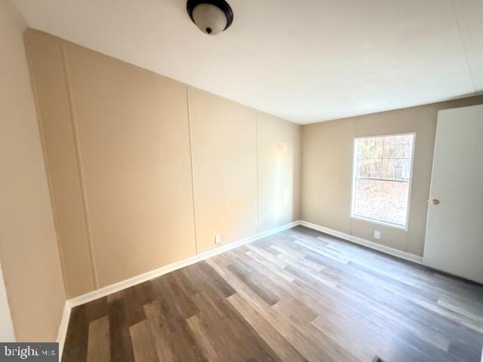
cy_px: 181
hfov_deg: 102.1
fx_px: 195
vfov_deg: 85.7
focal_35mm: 14
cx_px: 242
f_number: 2.2
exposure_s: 1/30
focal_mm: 2.22
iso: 2000
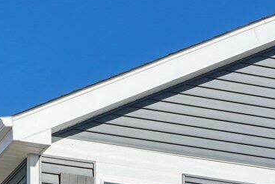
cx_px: 87
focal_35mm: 178
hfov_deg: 11.5
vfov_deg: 7.2
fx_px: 1361
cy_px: 476
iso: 100
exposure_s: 1/500
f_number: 8
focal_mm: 32
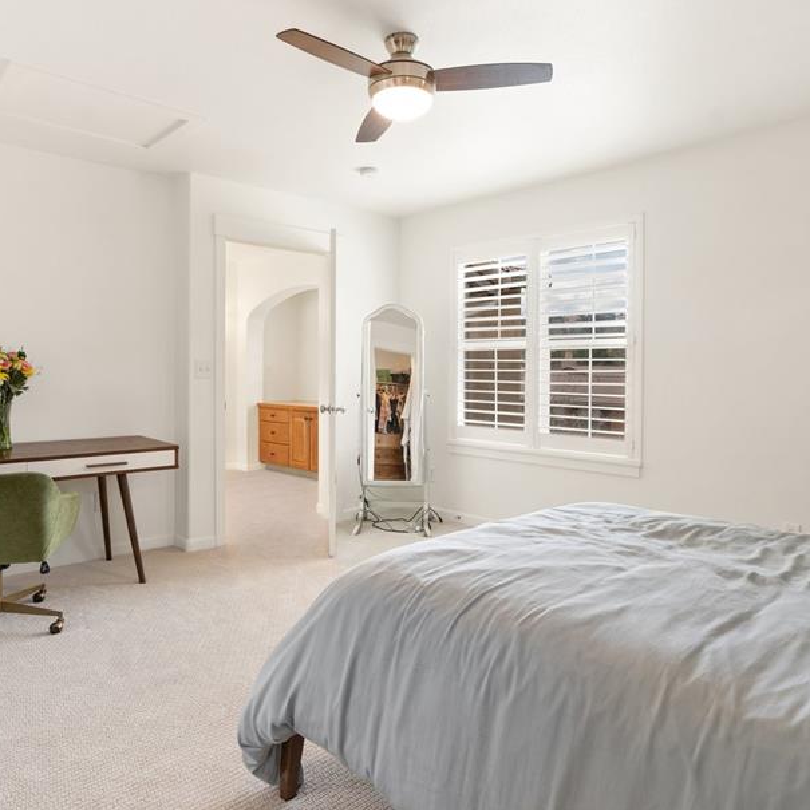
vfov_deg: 67.1
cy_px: 370
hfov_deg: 67.2
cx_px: 392
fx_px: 609
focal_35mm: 23
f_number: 6.3
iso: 100
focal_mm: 16
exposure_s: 1/1.67
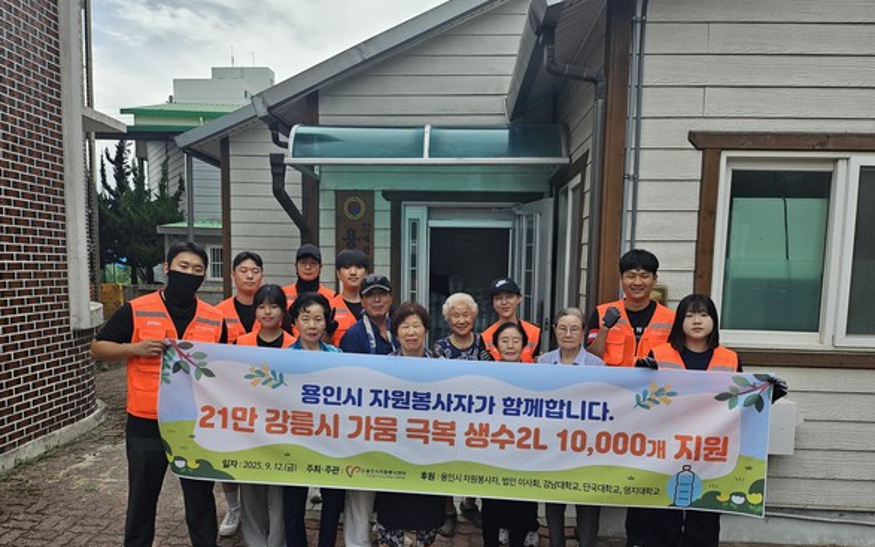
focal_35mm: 26
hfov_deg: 70.4
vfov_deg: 47.4
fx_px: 620
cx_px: 441
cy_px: 326
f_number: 1.8
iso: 50
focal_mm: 5
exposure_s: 1/1677
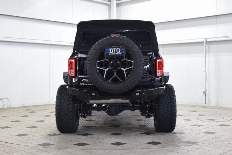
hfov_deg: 37.8
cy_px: 78
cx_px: 116
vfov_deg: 25.8
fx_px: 338
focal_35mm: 52
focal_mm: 35
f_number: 6.3
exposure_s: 1/15
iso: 720
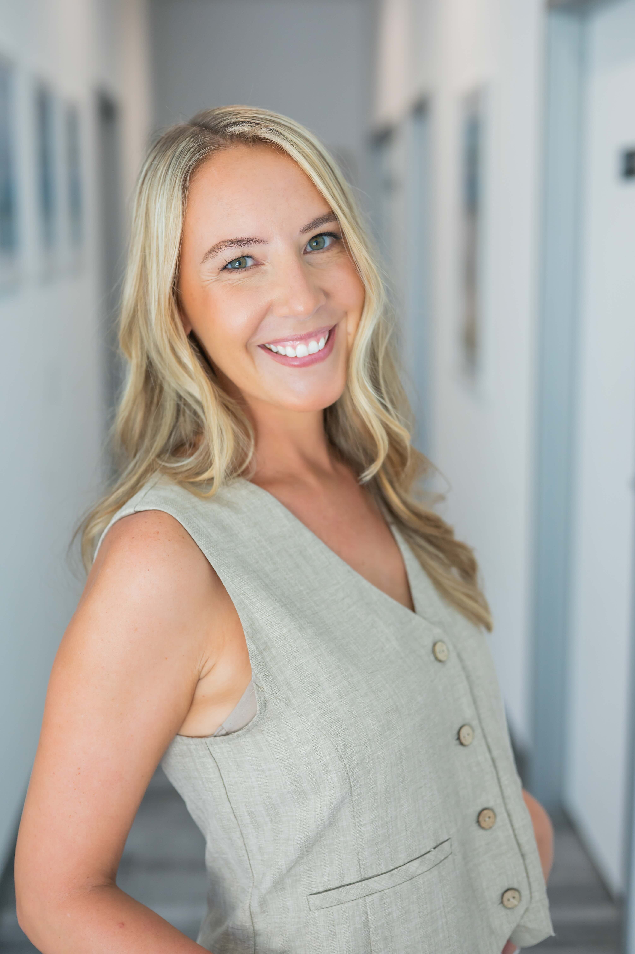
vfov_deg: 39.6
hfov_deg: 27.0
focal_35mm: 50
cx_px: 318
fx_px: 1325
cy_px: 477
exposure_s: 1/500
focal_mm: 50
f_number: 2.8
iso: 500
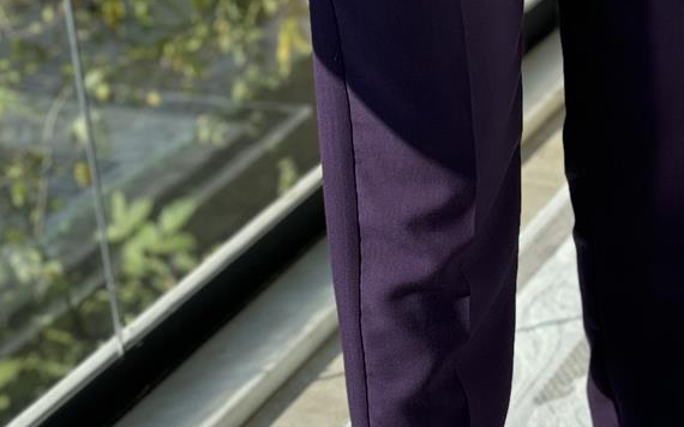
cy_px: 104
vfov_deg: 11.0
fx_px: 2218
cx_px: 562
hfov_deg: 17.4
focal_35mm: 119
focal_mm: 6.76
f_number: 1.78
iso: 64
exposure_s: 1/939
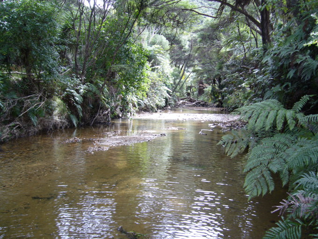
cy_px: 120
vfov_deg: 40.7
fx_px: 322
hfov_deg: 52.6
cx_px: 159
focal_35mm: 35
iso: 80
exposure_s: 1/50
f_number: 2.8
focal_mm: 5.8
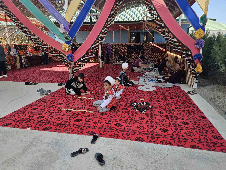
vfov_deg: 56.8
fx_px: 157
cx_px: 115
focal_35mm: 24
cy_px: 84
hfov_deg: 71.6
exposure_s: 1/455
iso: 25
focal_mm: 5.4
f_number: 1.8
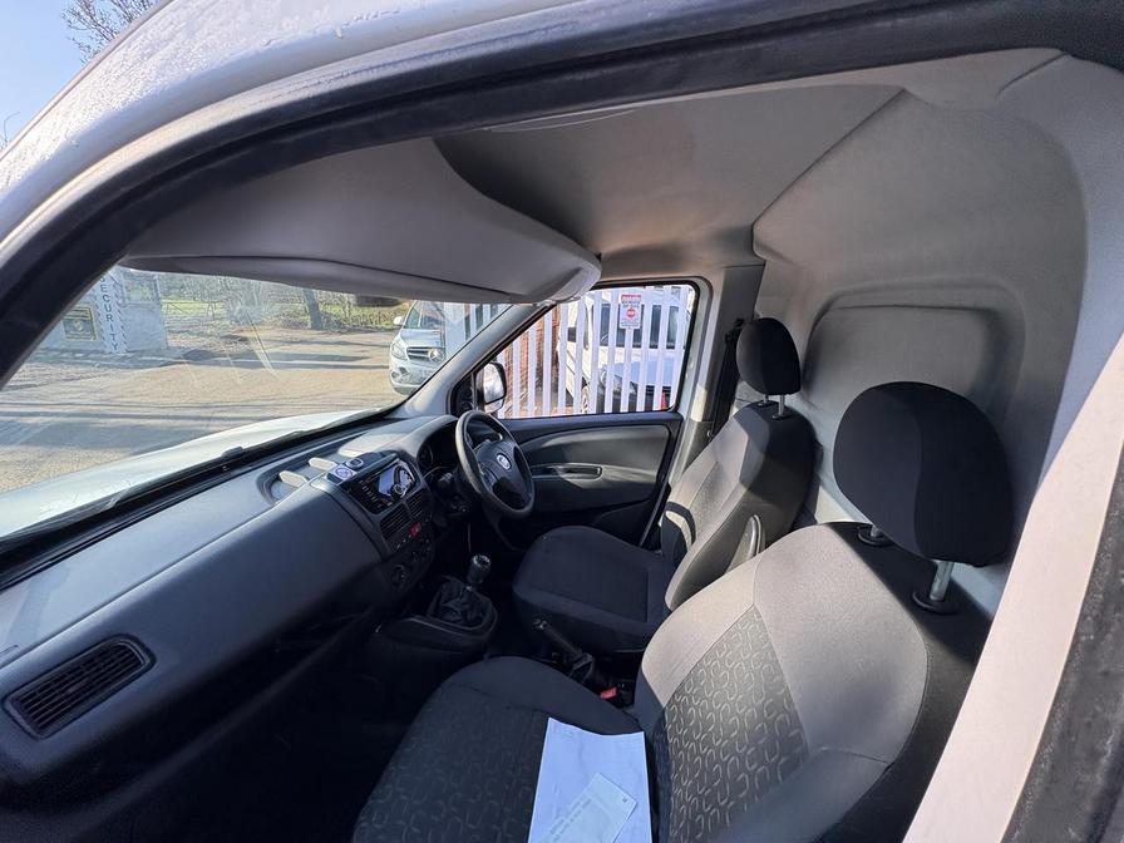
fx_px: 455
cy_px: 422
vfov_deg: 85.7
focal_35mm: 14
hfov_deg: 102.1
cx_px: 562
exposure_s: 1/234
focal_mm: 2.22
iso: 50
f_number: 2.2
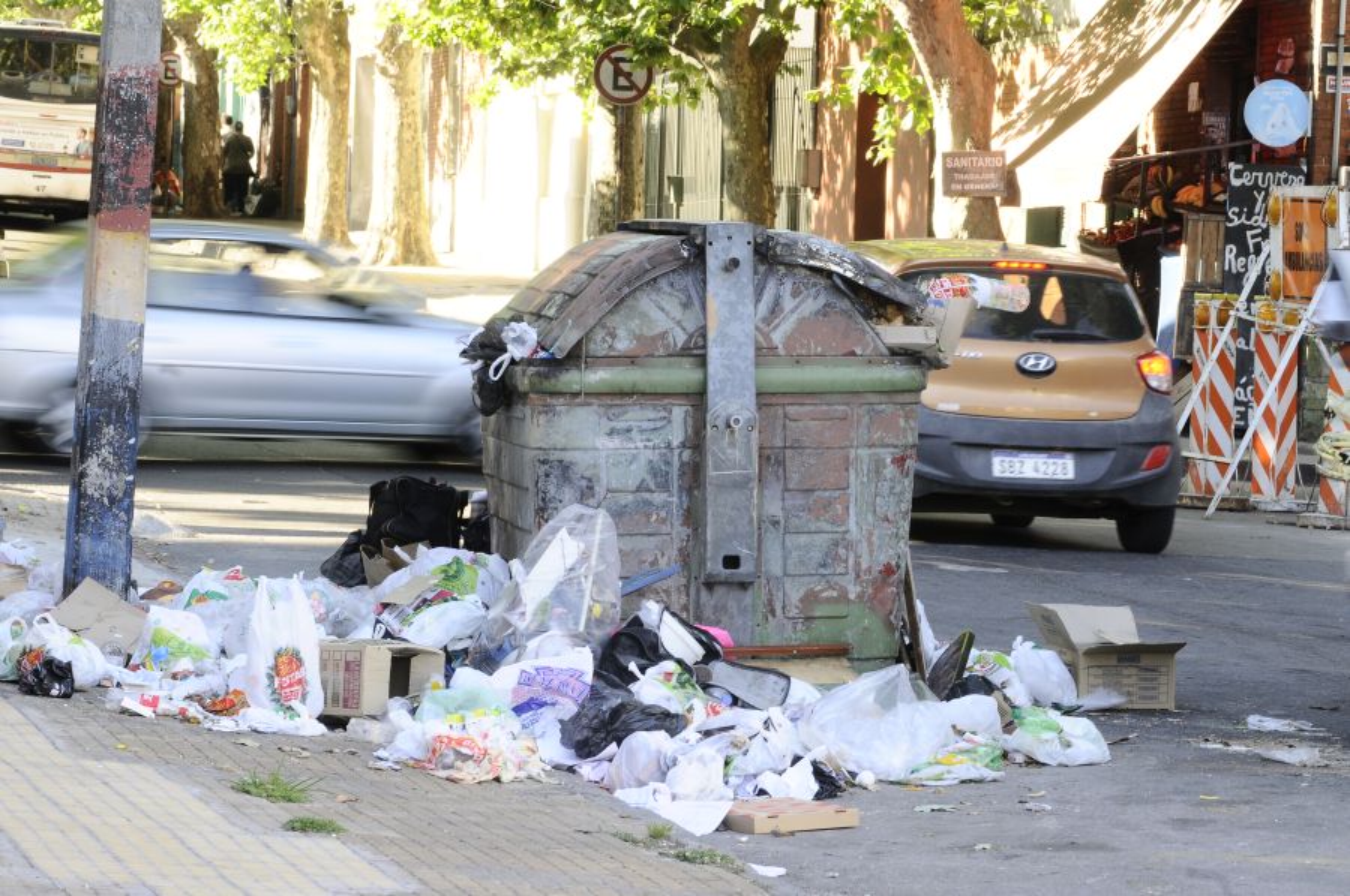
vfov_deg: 7.9
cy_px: 448
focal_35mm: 174
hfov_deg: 11.8
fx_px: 6518
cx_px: 675
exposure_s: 1/20
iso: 500
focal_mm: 116
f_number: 16
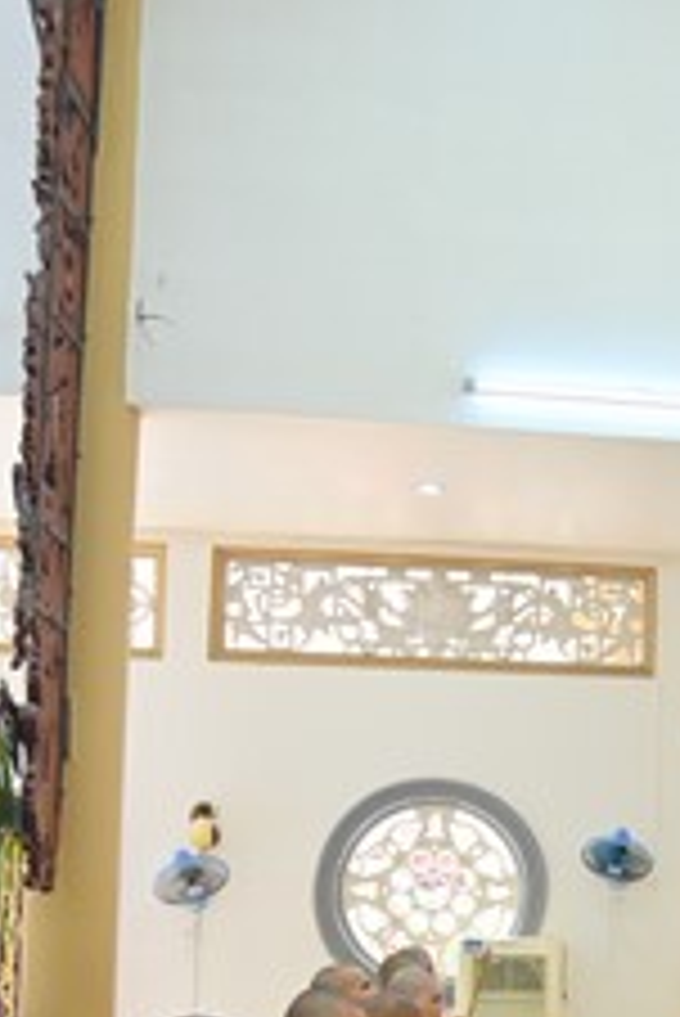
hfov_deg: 18.2
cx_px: 916
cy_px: 806
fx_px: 1952
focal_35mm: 69
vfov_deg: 28.6
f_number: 4.5
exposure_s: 1/100
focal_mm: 24
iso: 1250
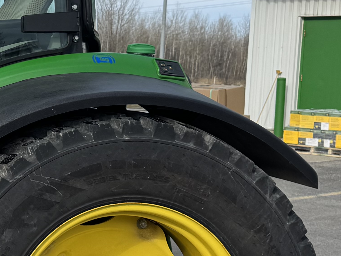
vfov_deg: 16.2
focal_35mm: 91
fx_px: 897
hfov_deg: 19.1
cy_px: 113
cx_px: -160
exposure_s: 1/4310
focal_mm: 6.76
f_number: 1.78
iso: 80
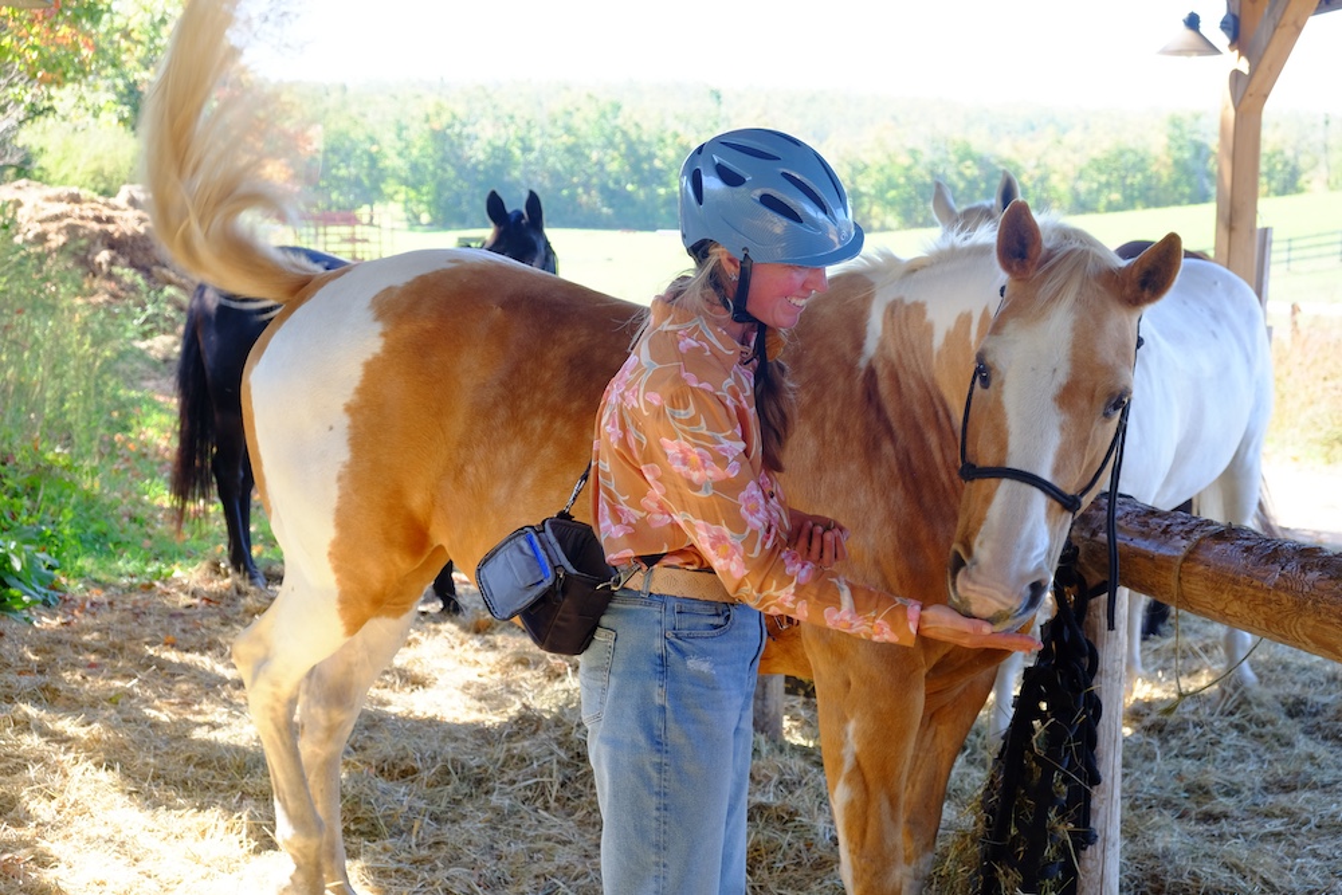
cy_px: 448
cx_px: 671
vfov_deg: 26.5
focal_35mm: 51
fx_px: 1901
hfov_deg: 38.9
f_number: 4.5
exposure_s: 1/125
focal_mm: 34.3
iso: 500
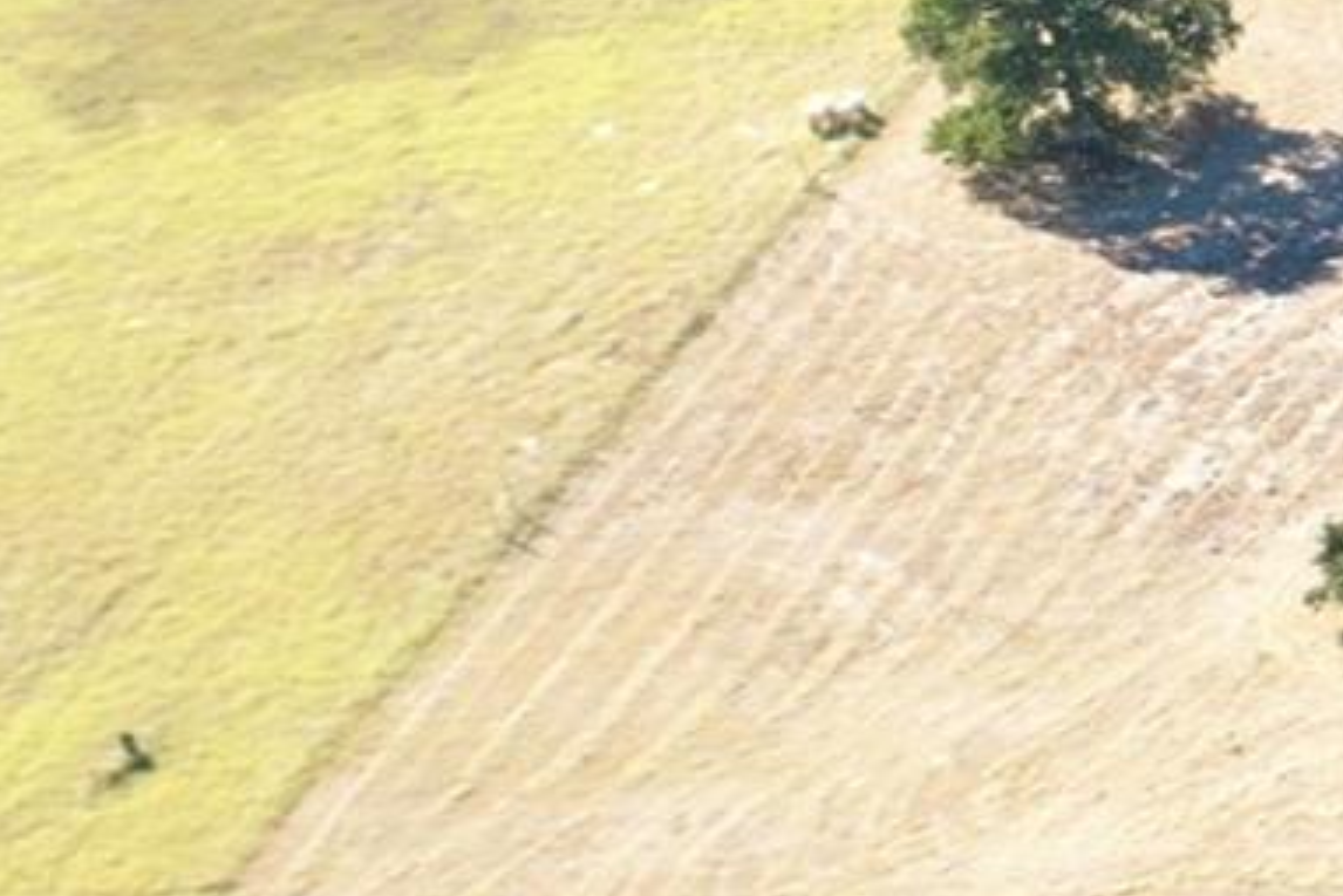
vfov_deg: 8.9
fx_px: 5598
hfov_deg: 11.5
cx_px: 3115
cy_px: -441
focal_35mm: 150
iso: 200
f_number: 2.8
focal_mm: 10.26
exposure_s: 1/30
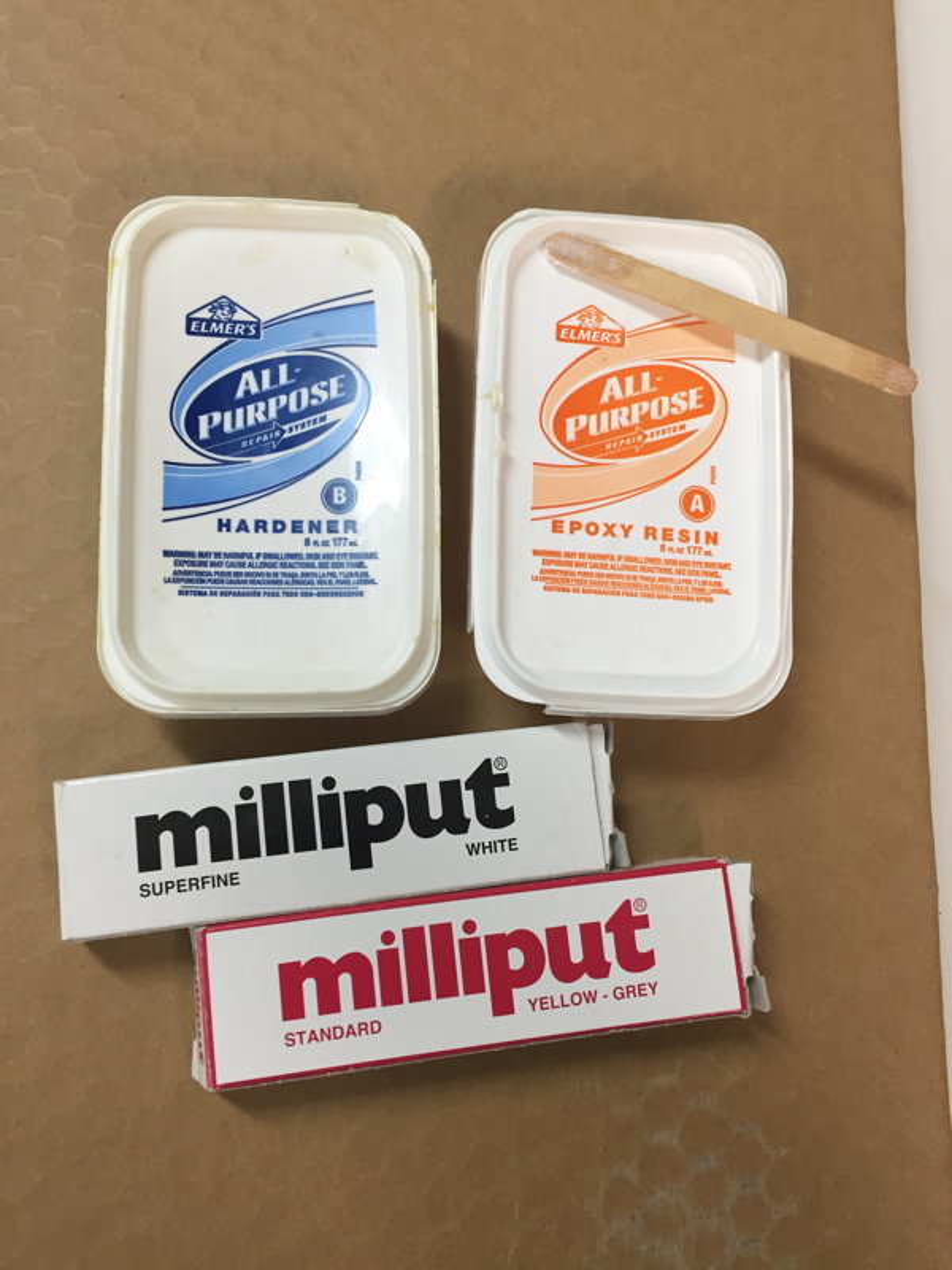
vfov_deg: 61.7
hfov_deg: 48.2
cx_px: 476
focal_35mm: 29
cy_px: 635
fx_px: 1063
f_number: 2.2
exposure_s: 1/30
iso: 80
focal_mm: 4.15
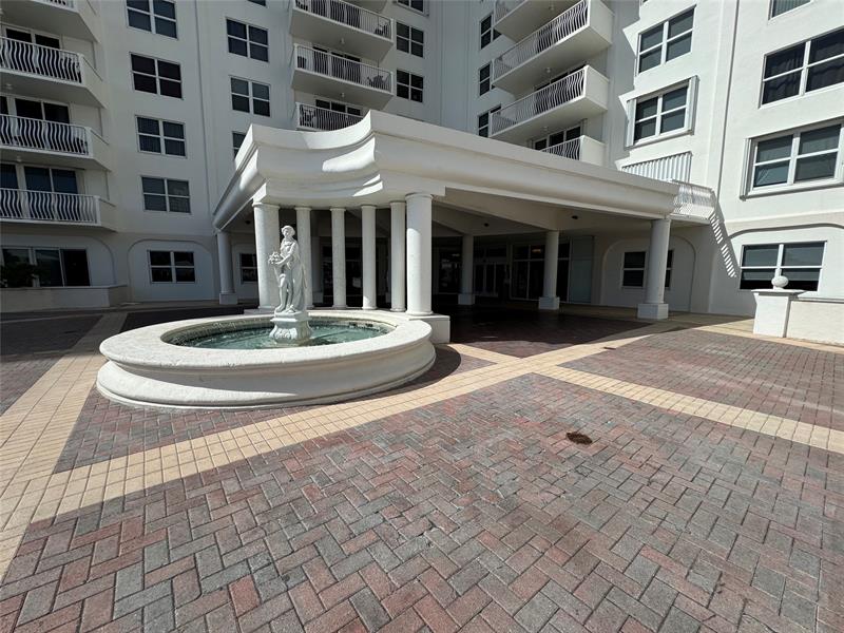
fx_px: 341
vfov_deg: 85.7
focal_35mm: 14
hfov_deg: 102.1
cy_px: 316
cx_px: 422
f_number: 2.2
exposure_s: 1/3390
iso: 50
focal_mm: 2.22
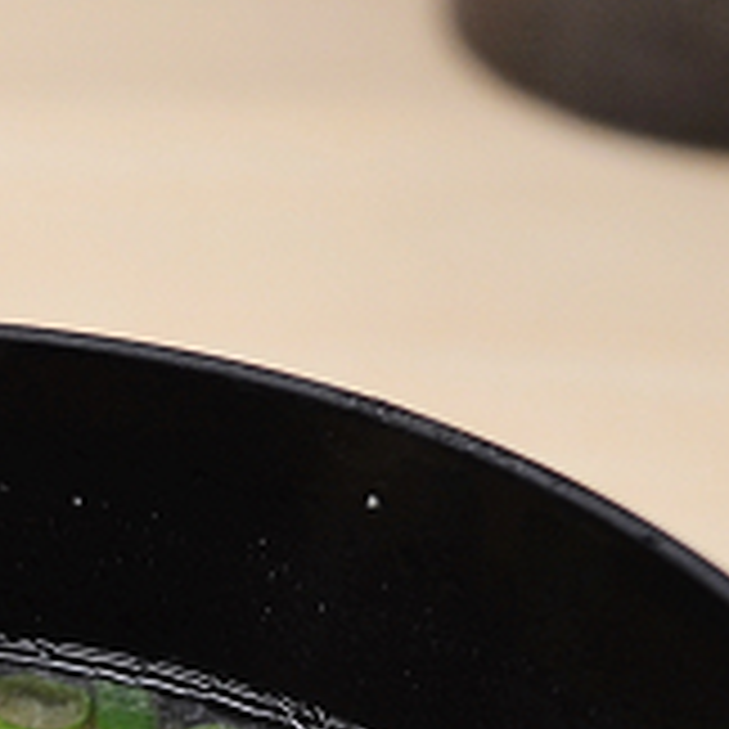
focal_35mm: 165
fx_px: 3931
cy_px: 1094
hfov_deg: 10.1
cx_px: -468
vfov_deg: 10.2
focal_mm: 28
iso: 400
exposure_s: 1/60
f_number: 4
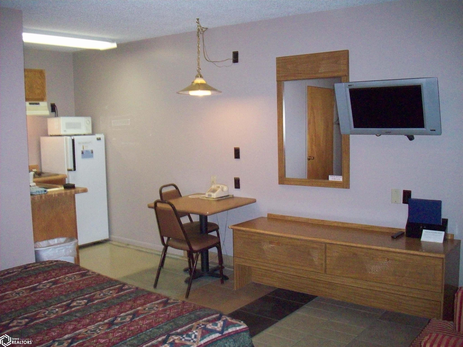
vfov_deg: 38.7
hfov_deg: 50.1
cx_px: 232
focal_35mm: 37
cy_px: 174
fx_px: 495
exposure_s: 1/128
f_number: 2.8
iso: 400
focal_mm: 6.2
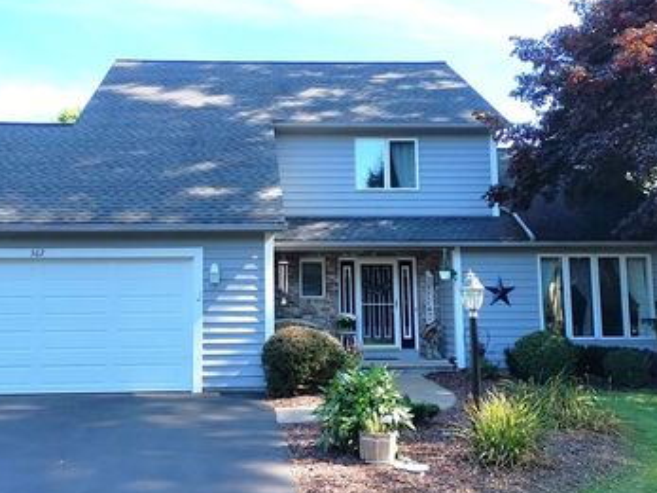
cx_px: 261
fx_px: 683
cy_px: 238
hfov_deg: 51.0
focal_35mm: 36
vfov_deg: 39.6
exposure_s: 1/2026
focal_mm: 4.71
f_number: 1.7
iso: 100
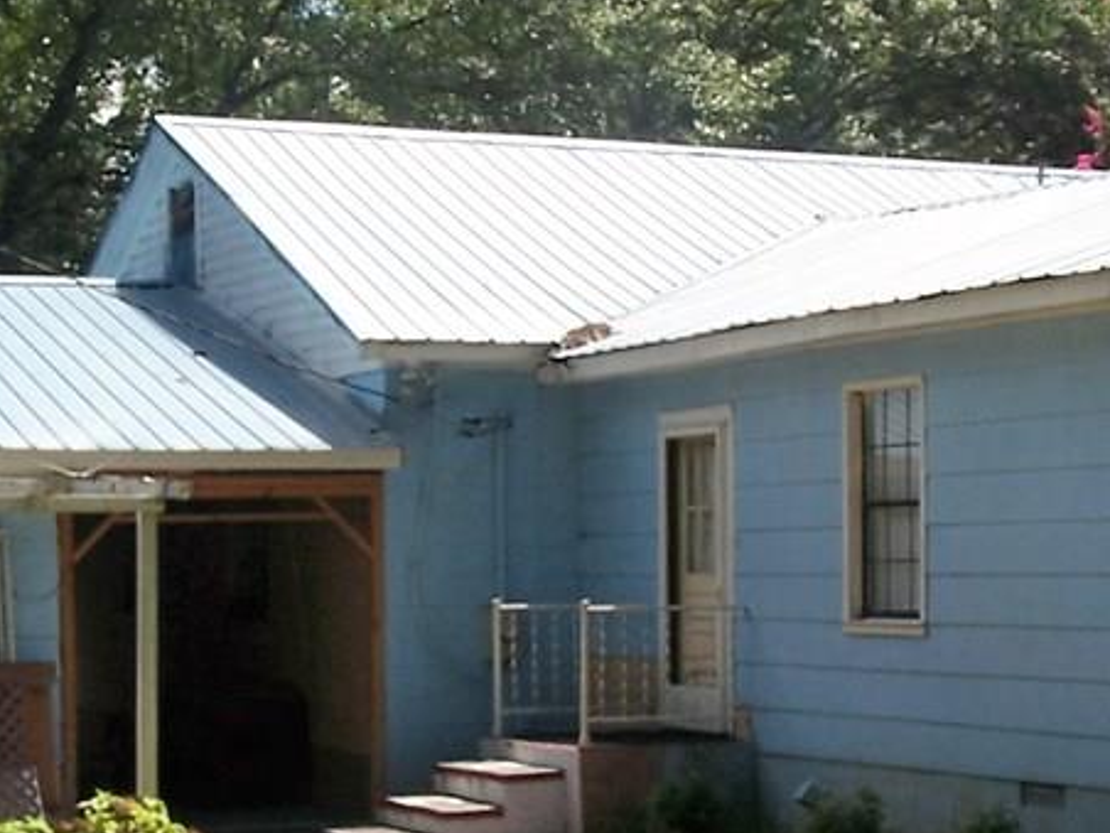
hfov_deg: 22.7
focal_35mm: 86
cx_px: 371
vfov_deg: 17.2
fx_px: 2758
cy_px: 485
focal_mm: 6.3
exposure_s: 1/500
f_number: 4
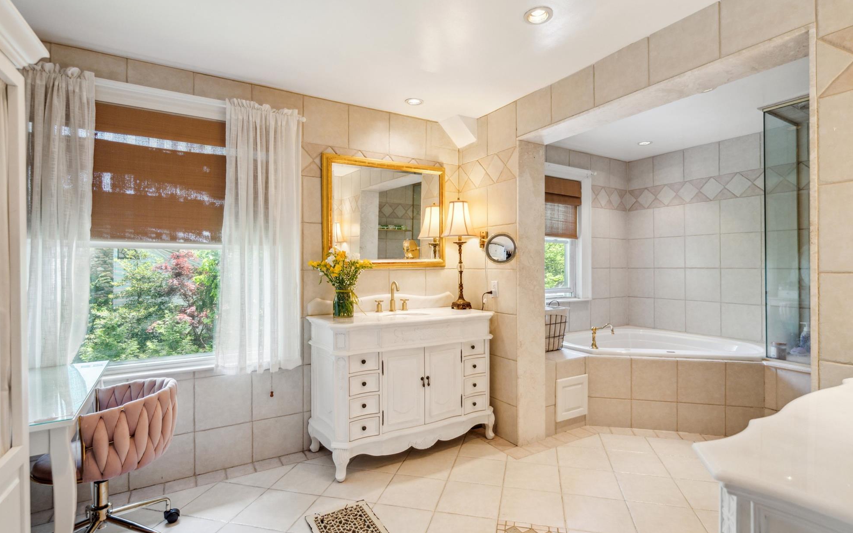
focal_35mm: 17
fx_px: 395
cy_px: 264
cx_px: 436
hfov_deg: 94.3
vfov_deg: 68.0
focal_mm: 16
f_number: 5
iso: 800
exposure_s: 1/80
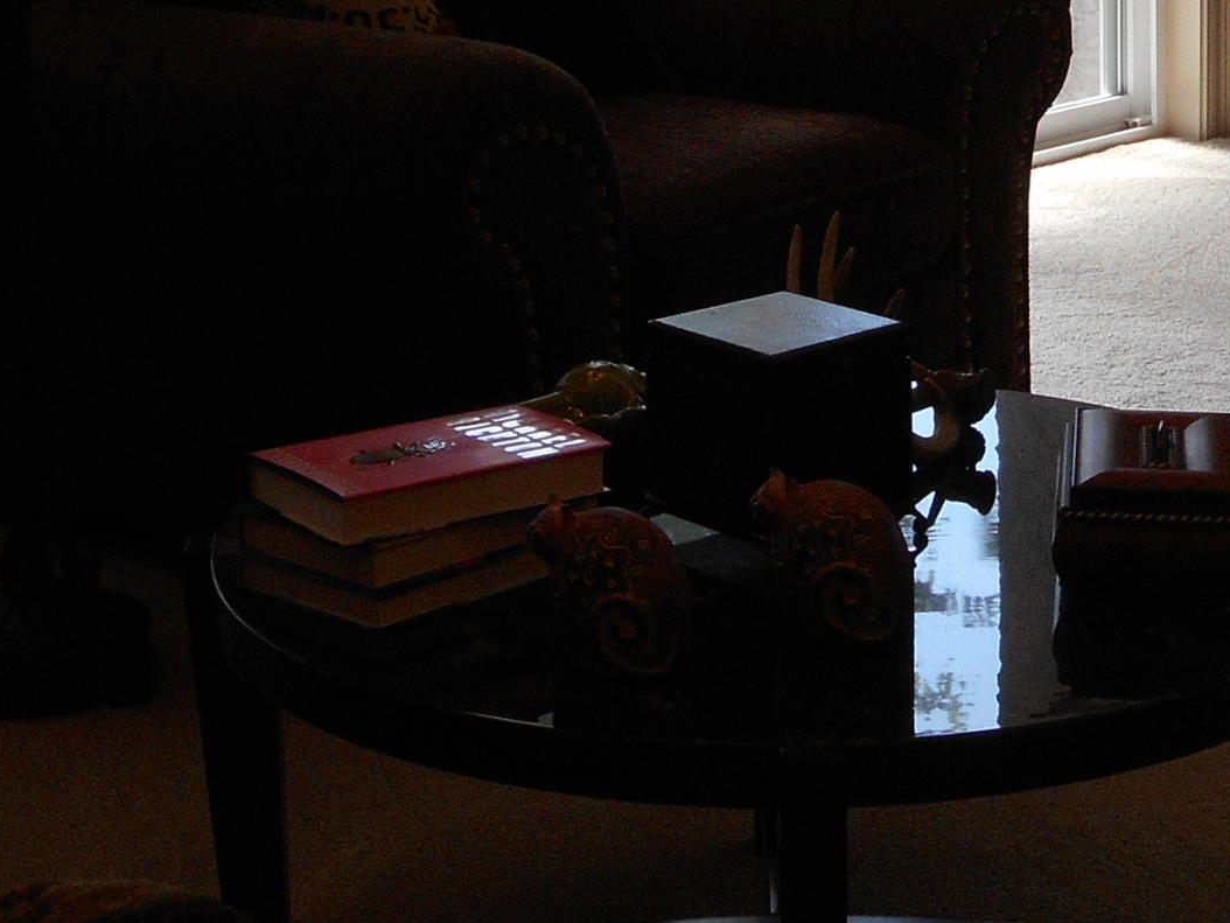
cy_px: -293
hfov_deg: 17.7
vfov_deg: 12.9
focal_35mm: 111
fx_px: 3945
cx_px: 662
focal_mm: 6.9
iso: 140
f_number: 4.5
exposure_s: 1/30
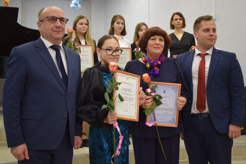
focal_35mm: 42
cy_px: 82
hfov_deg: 46.4
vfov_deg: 31.9
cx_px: 123
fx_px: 287
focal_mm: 28
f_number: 4.2
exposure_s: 1/60
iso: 720
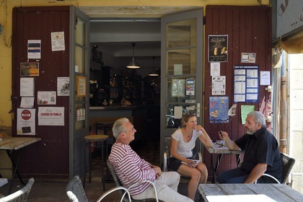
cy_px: 101
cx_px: 152
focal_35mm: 24
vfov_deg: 53.1
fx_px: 202
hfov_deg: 73.7
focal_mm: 24
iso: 200
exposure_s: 1/125
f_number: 7.1
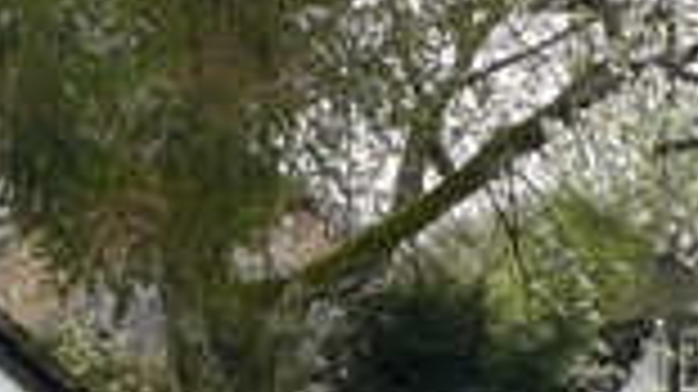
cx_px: 599
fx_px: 2997
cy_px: 464
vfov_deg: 7.4
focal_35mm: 162
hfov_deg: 13.2
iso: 100
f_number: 3.6
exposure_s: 1/125
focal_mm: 6
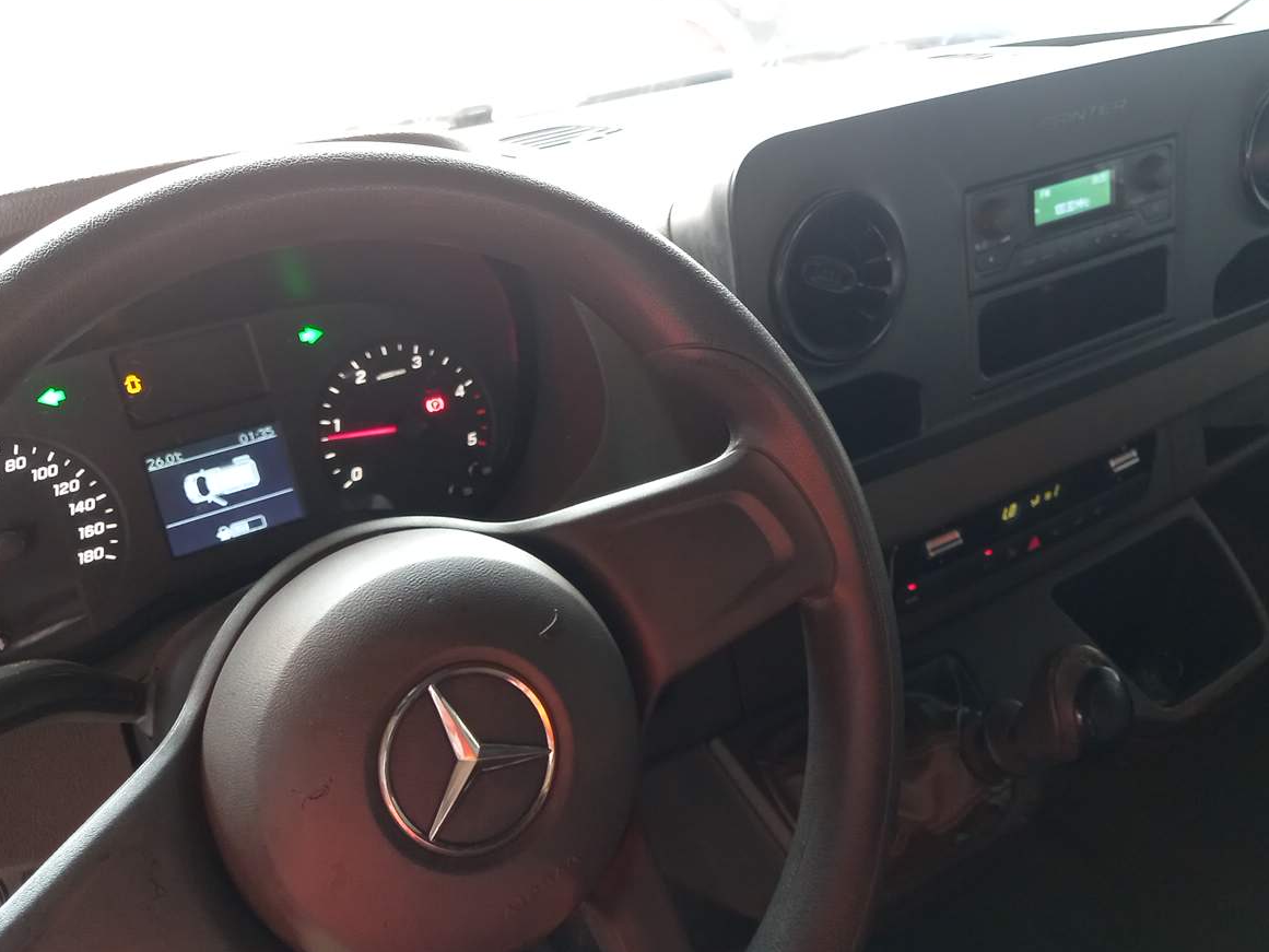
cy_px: 434
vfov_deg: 45.4
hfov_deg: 58.3
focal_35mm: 31
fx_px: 1137
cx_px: 608
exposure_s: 1/30
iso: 184
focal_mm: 4.6
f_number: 2
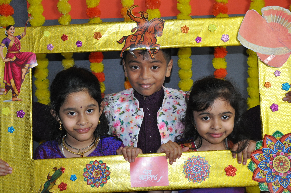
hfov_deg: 29.9
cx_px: 146
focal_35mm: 68
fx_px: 545
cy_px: 96
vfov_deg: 20.1
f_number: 4.8
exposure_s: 1/60
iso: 800
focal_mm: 45
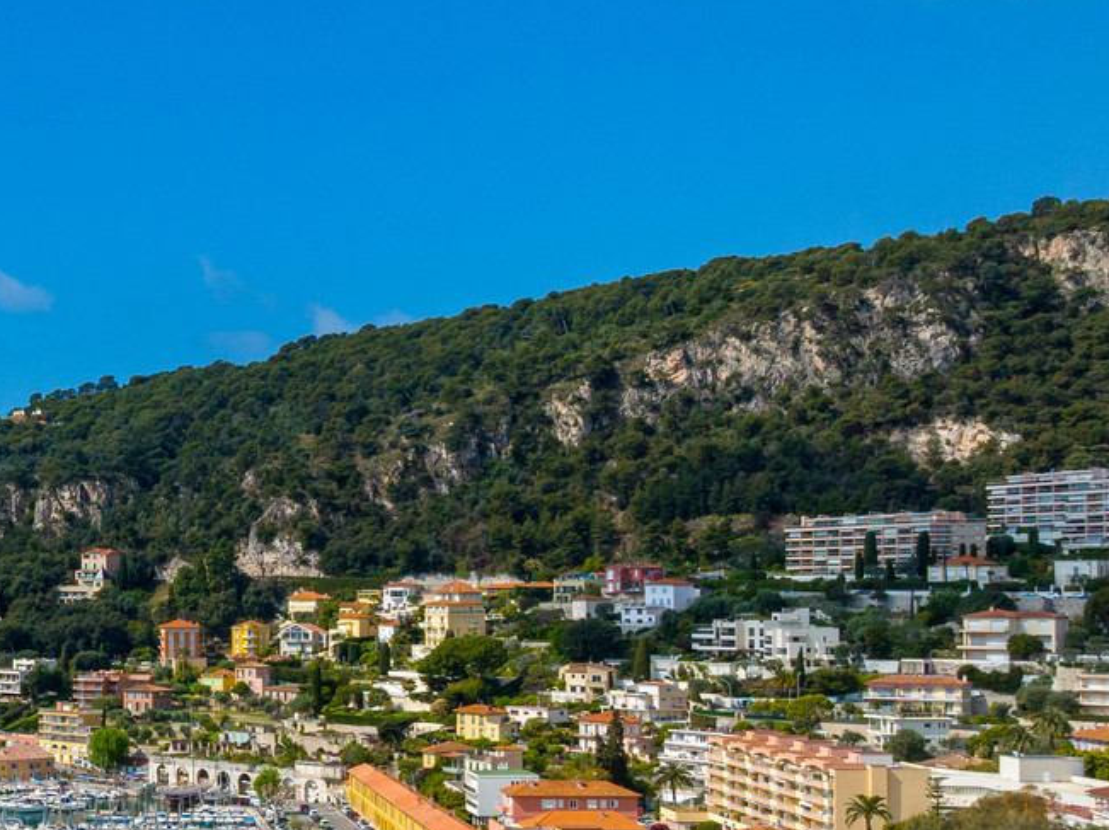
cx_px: -145
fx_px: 1888
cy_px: 578
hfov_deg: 29.2
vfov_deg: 24.6
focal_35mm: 59
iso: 200
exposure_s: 1/1000
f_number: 8
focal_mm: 12.3
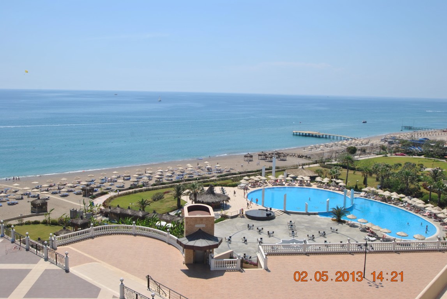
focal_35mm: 36
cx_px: 224
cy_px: 150
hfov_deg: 53.1
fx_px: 448
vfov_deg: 37.0
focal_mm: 24
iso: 100
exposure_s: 1/320
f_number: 9
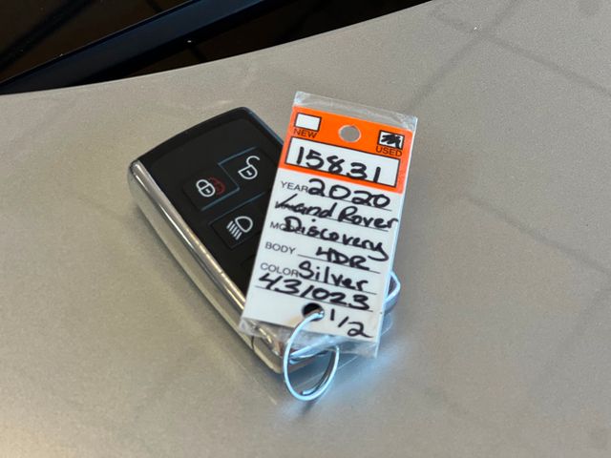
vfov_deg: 19.1
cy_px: 229
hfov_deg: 25.3
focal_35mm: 77
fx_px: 1359
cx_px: 306
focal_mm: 9
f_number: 2.8
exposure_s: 1/120
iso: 64
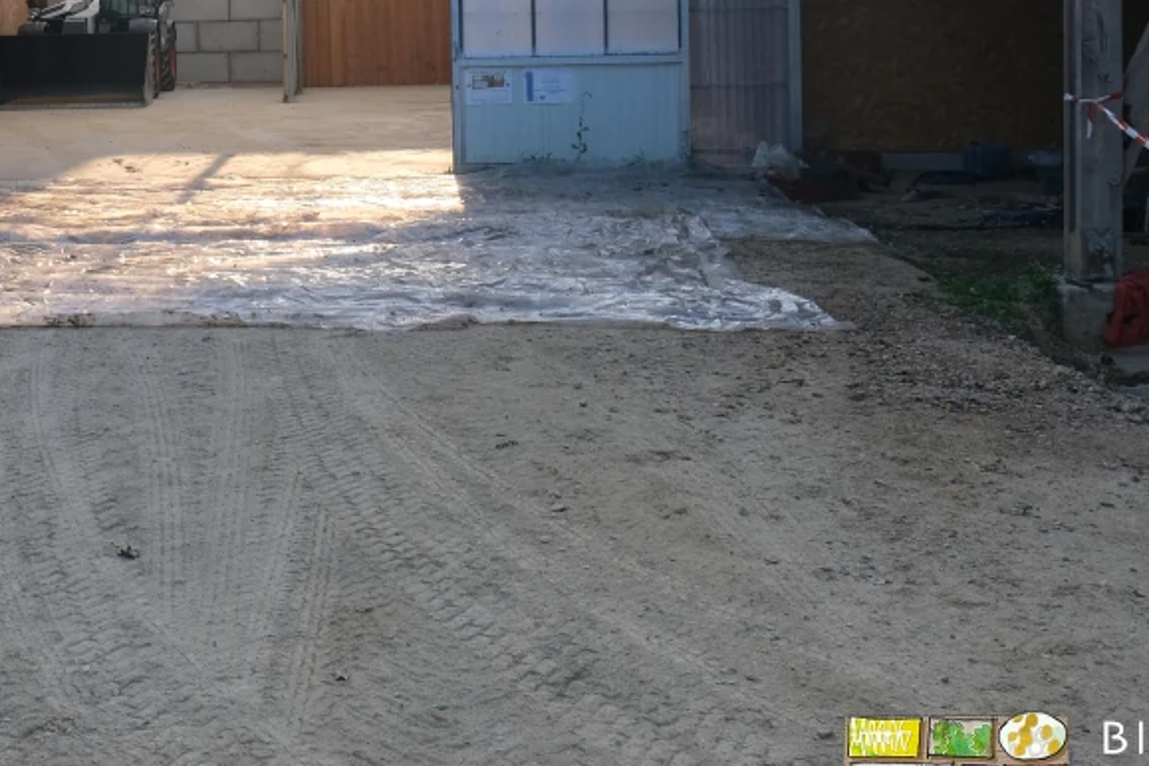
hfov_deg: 34.6
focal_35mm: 56
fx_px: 1787
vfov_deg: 23.5
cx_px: 240
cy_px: 75
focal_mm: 18
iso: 320
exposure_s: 1/240
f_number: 5
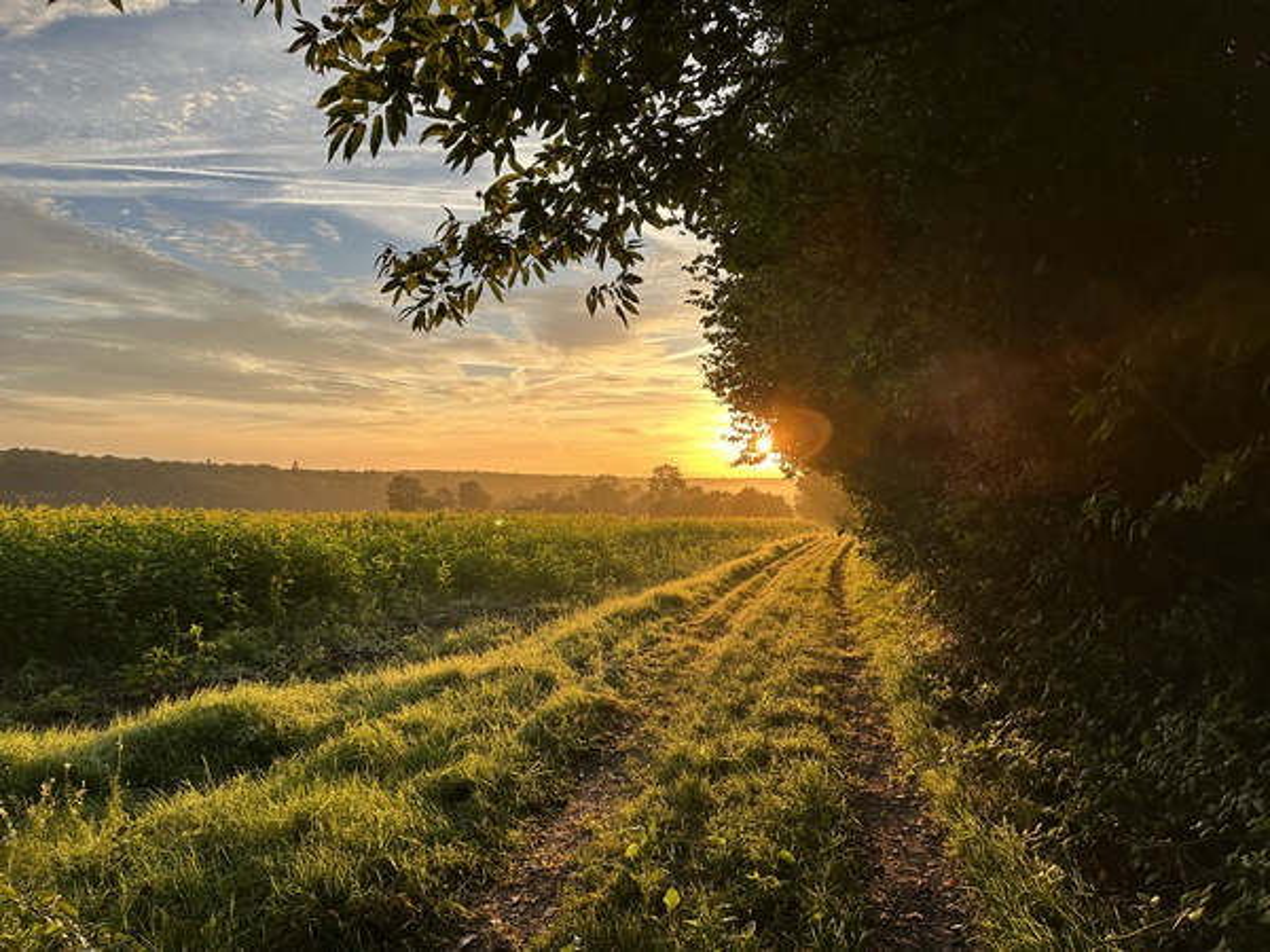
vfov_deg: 56.8
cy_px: 476
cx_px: 635
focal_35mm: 24
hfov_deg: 71.6
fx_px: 881
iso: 80
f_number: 1.78
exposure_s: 1/1304
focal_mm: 6.86
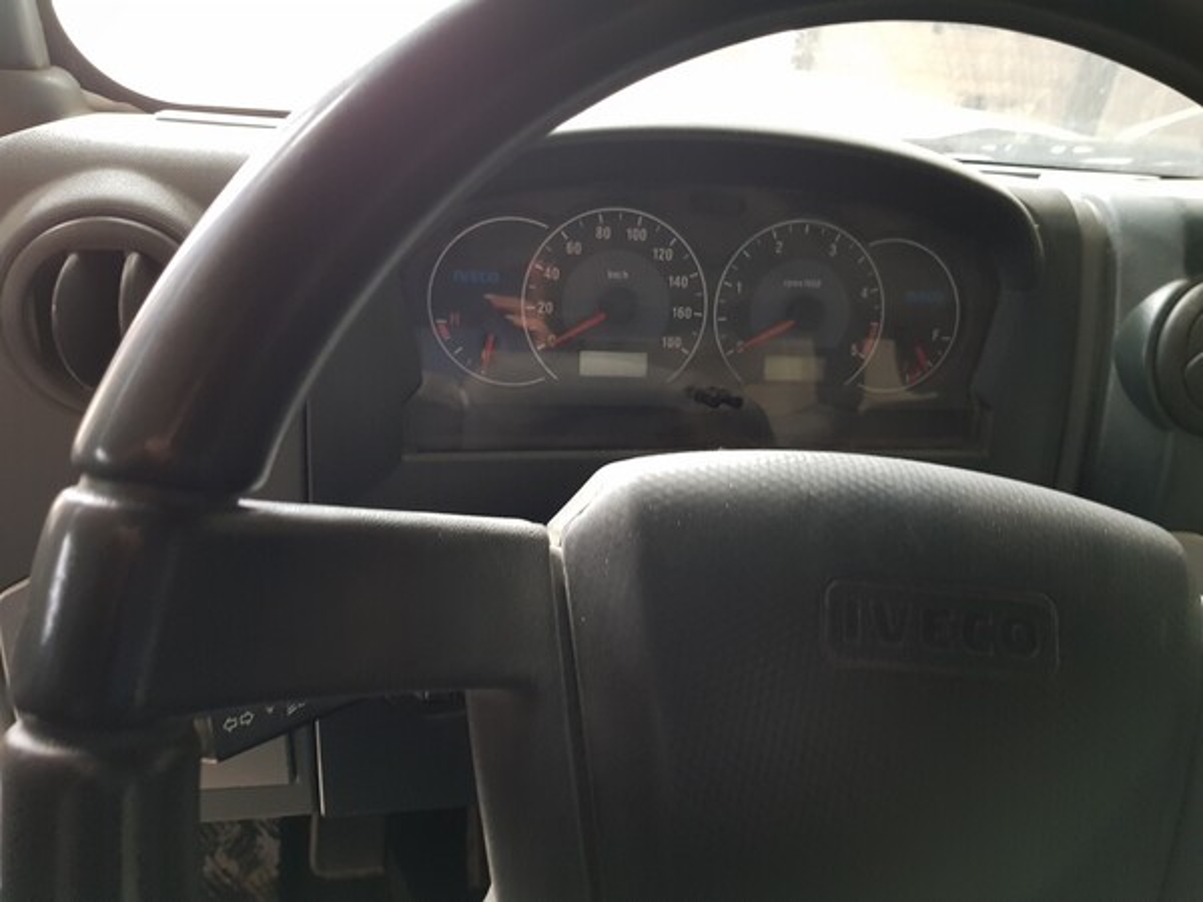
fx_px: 904
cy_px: 451
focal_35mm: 26
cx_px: 602
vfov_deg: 53.1
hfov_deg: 67.3
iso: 200
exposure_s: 1/30
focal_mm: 4.2
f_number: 1.7
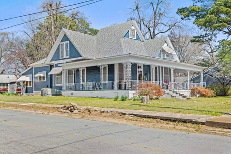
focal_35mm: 36
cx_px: 116
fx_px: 231
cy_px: 77
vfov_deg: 36.8
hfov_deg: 53.1
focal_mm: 24
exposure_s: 1/160
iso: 400
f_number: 8
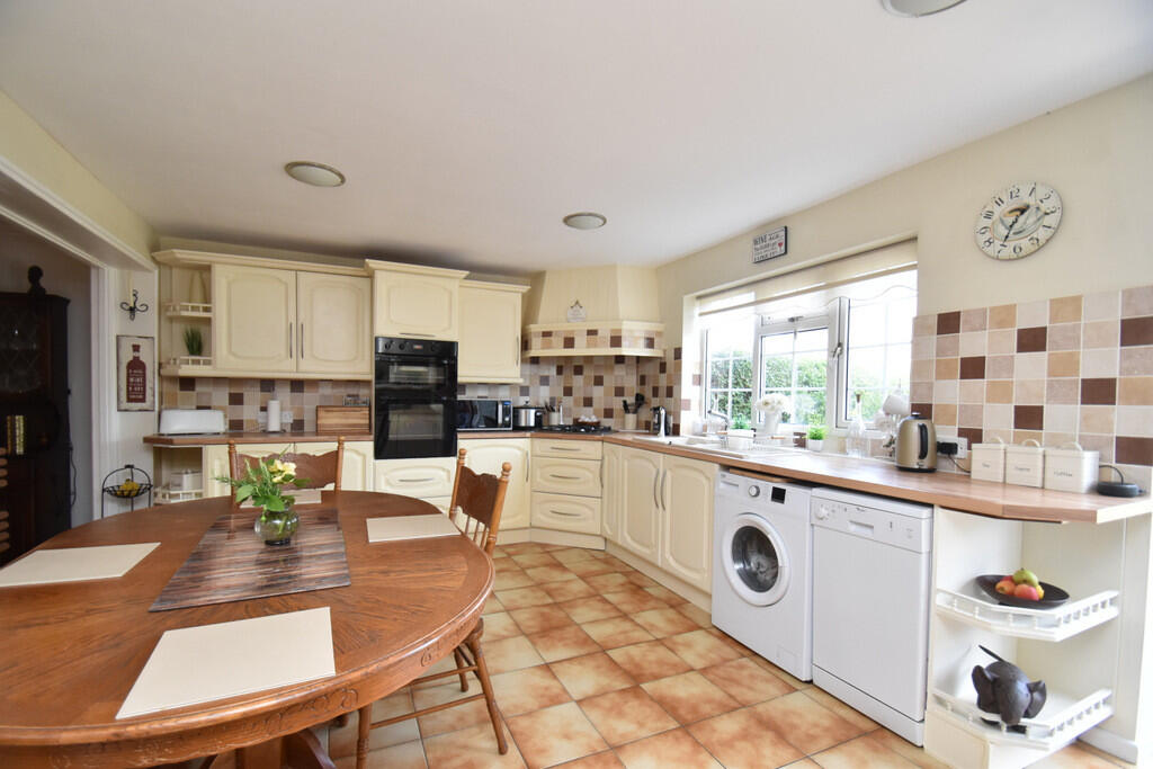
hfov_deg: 100.4
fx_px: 480
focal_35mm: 15
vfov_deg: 77.3
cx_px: 576
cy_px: 384
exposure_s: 1/160
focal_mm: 10
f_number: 4.5
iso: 800
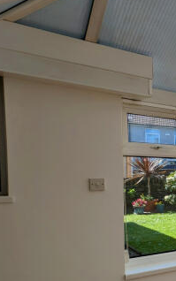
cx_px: 349
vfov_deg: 47.2
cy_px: 193
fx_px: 314
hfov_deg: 19.1
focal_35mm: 41
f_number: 1.95
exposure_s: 1/1028
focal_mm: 2.23
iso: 37
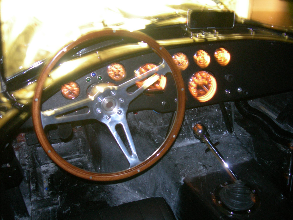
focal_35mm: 38
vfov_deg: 37.7
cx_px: 146
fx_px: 322
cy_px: 110
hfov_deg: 49.0
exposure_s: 2
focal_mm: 7.8
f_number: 2.8
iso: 200
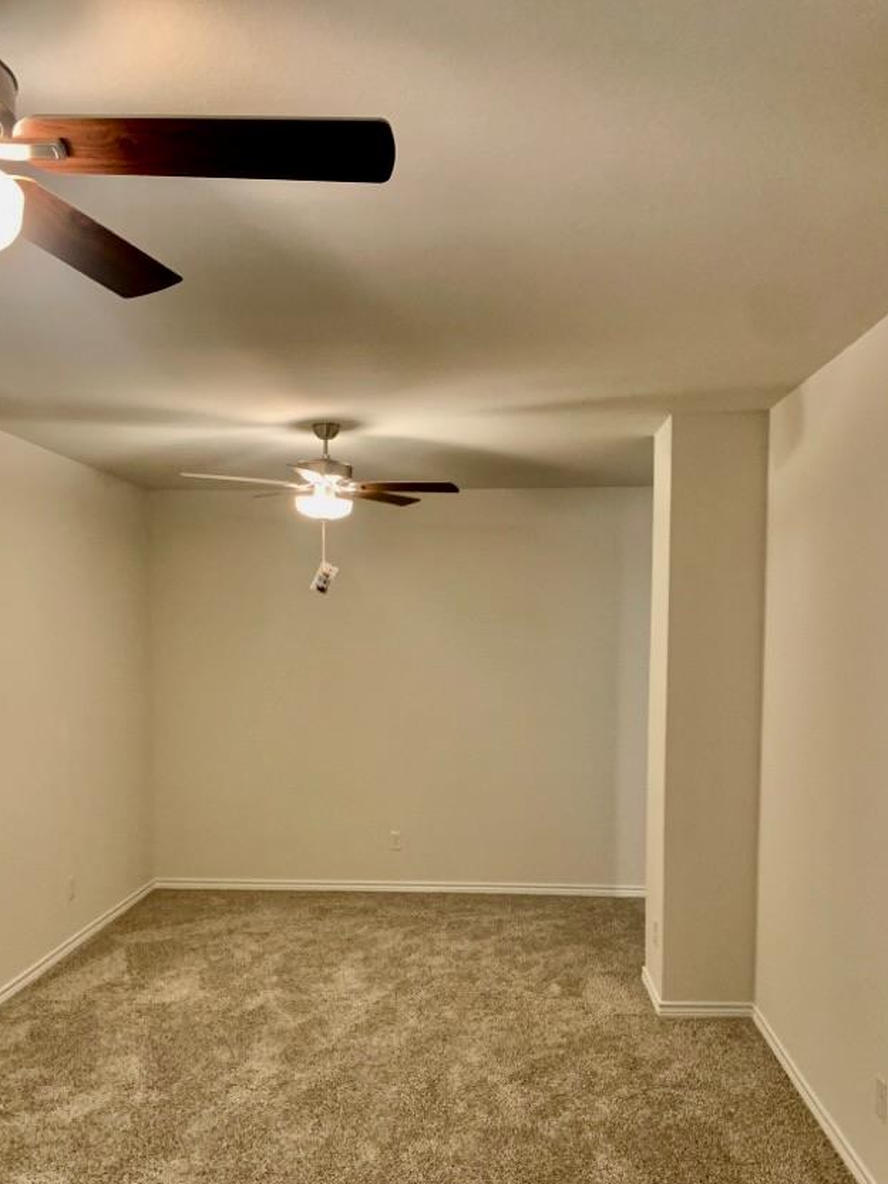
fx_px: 1095
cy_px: 727
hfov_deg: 44.1
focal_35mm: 32
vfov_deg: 56.3
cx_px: 423
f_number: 1.8
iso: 250
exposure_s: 1/60
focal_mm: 4.25
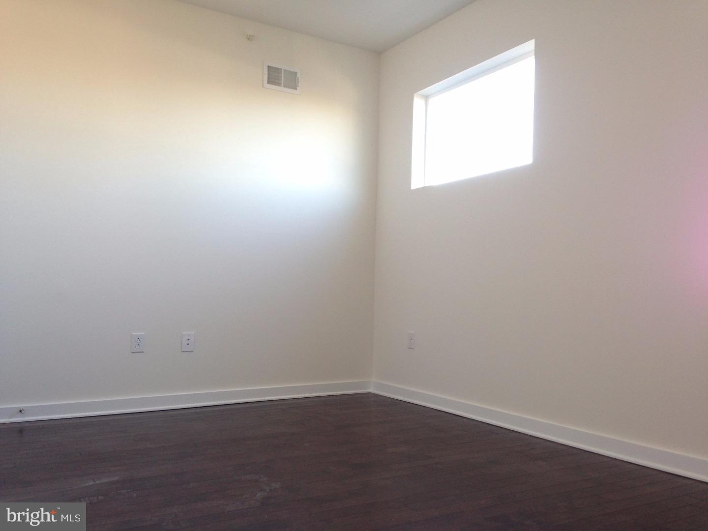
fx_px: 675
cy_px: 266
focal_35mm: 33
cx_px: 354
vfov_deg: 42.9
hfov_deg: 55.4
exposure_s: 1/20
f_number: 2.4
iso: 50
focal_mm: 4.12
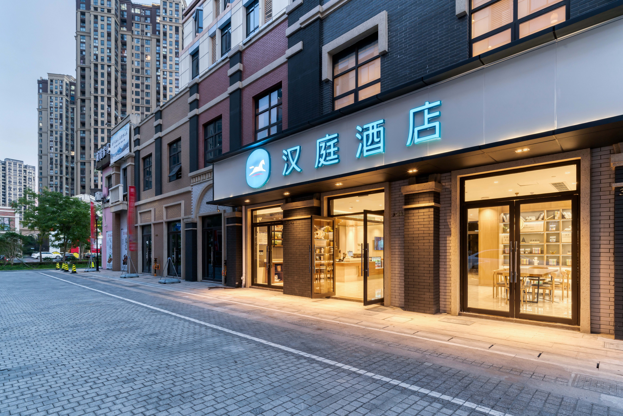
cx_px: 312
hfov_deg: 100.4
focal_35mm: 15
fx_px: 260
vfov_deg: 77.3
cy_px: 208
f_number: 13
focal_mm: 15
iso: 400
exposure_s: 1/10
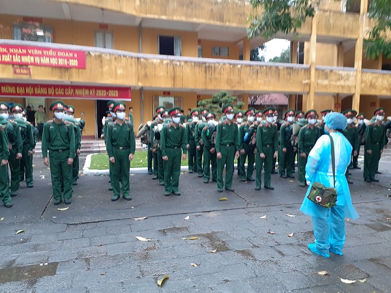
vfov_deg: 51.4
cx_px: 196
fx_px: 305
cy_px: 146
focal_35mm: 27
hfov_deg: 65.3
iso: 200
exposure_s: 1/50
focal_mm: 3.6
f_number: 1.9
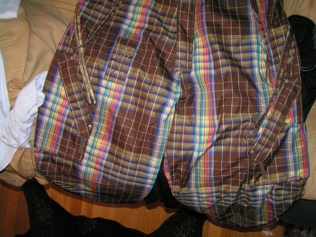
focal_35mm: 38
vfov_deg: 37.7
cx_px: 158
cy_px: 118
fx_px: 347
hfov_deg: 49.0
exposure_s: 1/40
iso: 200
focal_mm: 5.8
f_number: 2.8
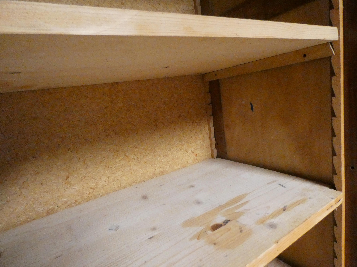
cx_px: 178
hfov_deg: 81.7
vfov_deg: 66.0
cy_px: 134
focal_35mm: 20
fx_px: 206
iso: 1250
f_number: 2.8
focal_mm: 3.6
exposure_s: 1/60
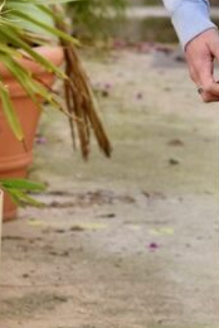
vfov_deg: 6.1
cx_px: 302
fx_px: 3049
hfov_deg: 4.1
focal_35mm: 335
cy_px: 42
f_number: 5.6
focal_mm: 85
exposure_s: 1/400
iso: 400
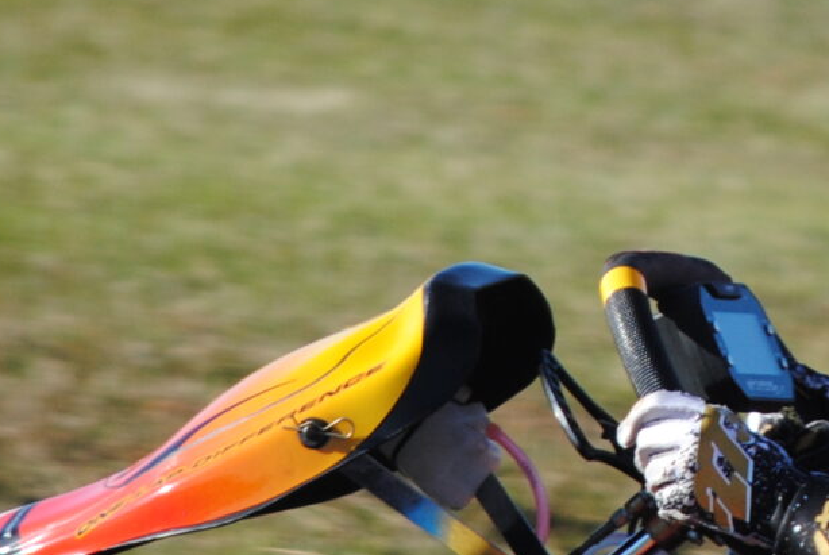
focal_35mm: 1031
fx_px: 23771
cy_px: 273
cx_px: 787
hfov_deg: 2.0
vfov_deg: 1.3
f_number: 5.3
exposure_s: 1/800
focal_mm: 165
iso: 200
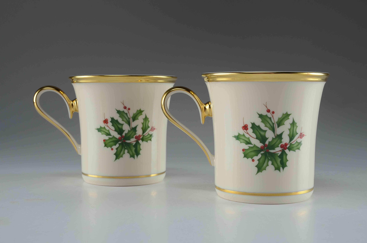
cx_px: 184
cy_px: 122
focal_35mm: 52
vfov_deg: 25.6
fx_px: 534
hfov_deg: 37.9
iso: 100
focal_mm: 35
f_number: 13
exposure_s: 1/80
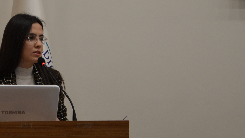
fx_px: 923
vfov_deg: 8.5
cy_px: 28
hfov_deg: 15.1
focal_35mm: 142
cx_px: 79
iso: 400
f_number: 5.6
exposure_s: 1/60
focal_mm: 52
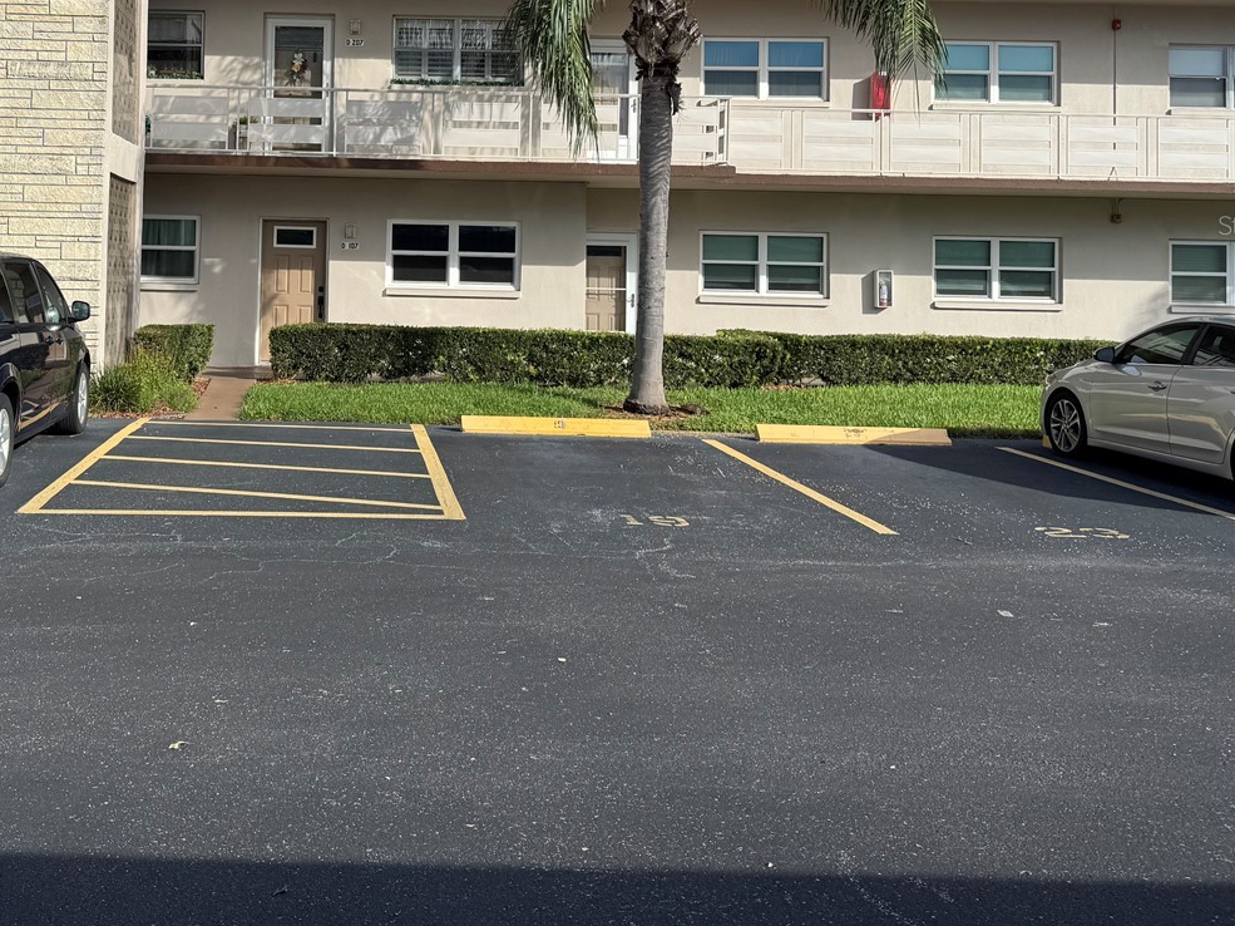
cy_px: 225
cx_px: 334
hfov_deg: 46.4
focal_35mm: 39
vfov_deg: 35.9
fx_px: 1391
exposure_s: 1/4049
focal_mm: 6.76
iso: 80
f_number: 1.78
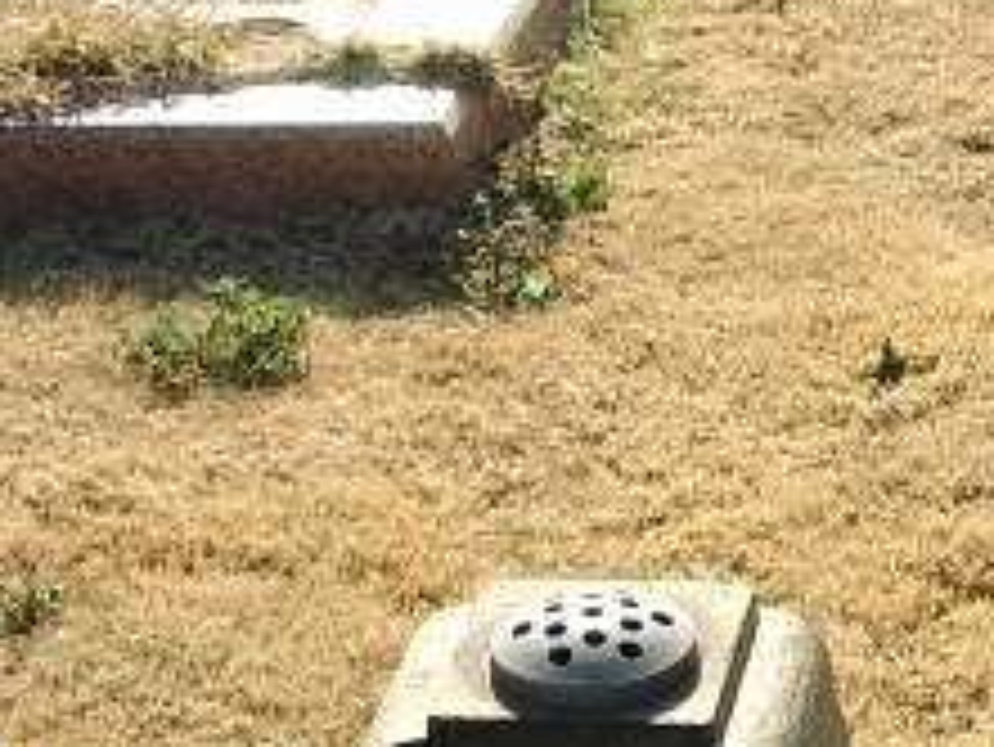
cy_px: 302
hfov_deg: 13.4
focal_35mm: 142
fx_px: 4080
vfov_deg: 10.5
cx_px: 1286
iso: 50
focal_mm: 8.2
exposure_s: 1/100
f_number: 5
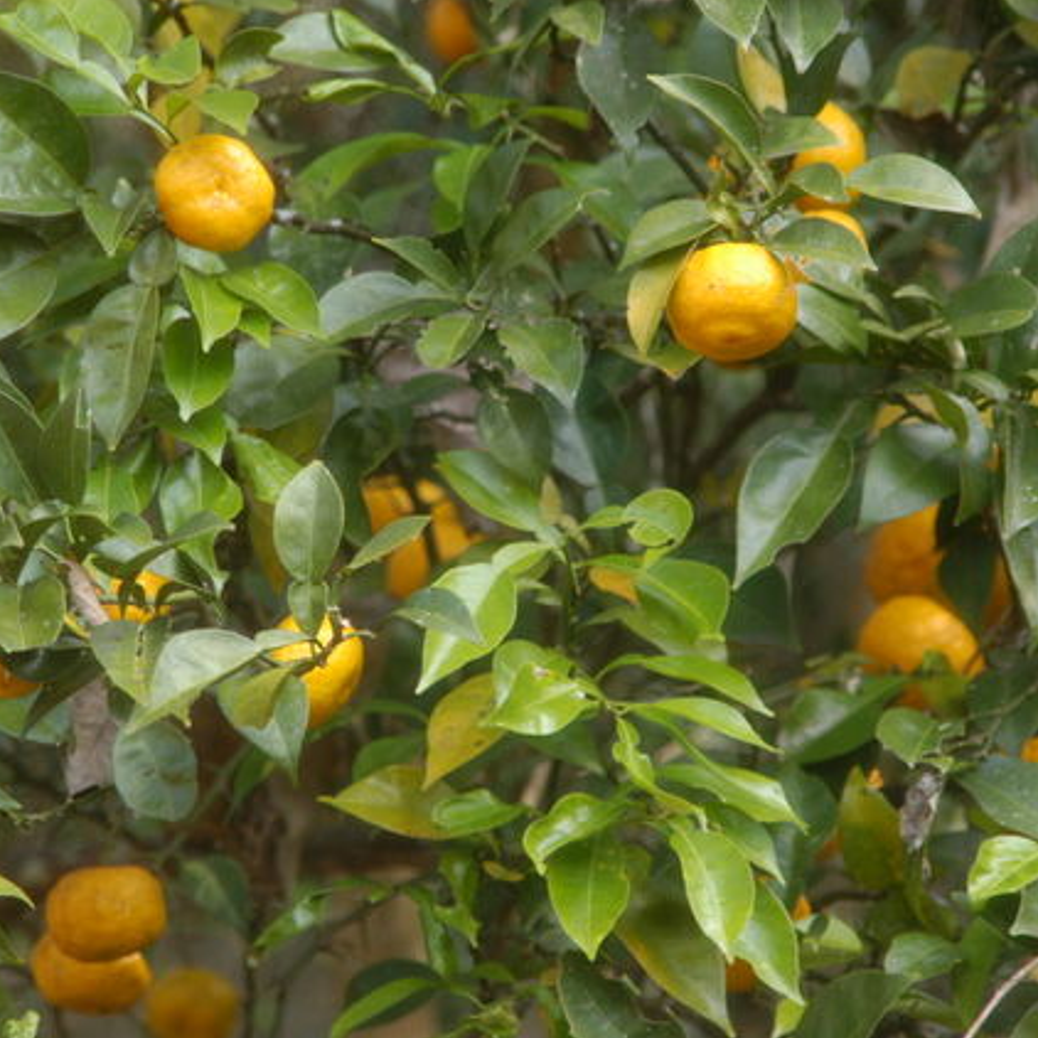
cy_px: 518
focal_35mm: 224
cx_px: 371
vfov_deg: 7.8
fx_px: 7599
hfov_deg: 7.8
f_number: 6.3
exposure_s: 1/40
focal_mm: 116
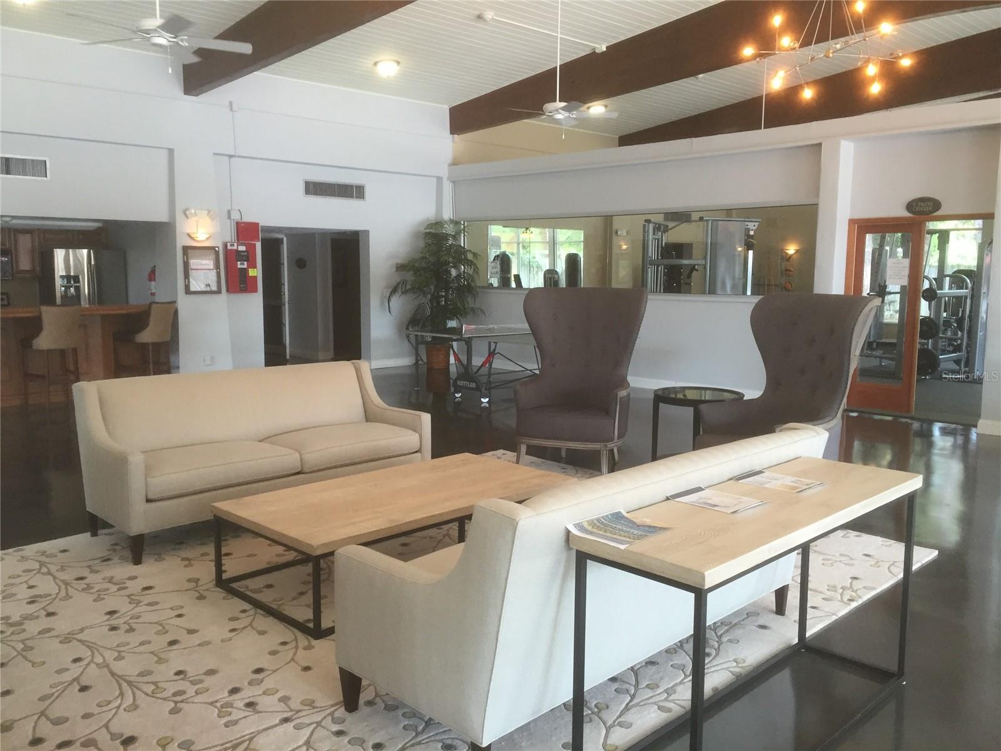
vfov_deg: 48.2
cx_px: 500
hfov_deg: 61.7
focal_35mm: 29
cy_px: 376
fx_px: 839
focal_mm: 4.15
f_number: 2.2
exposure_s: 1/30
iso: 50
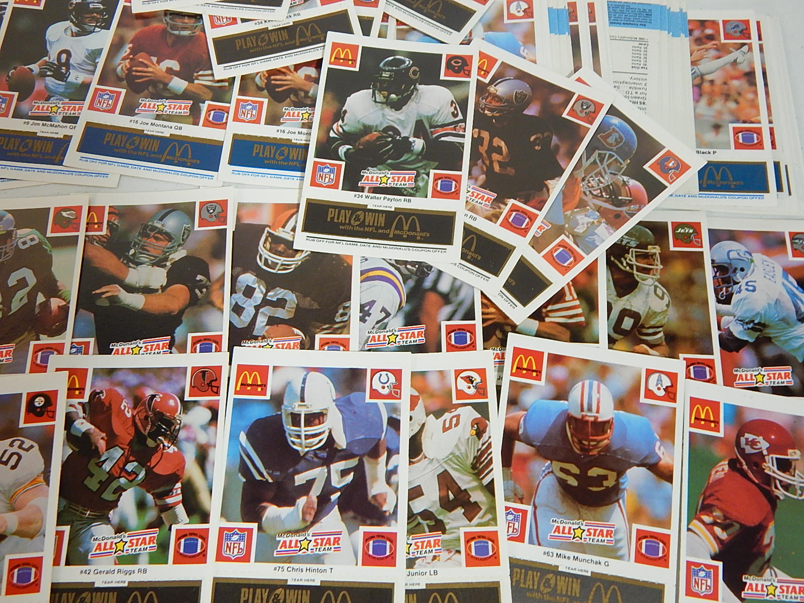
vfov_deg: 45.4
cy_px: 302
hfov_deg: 58.4
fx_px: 720
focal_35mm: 31
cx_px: 402
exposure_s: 1/30
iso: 220
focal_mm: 5.6
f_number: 3.2
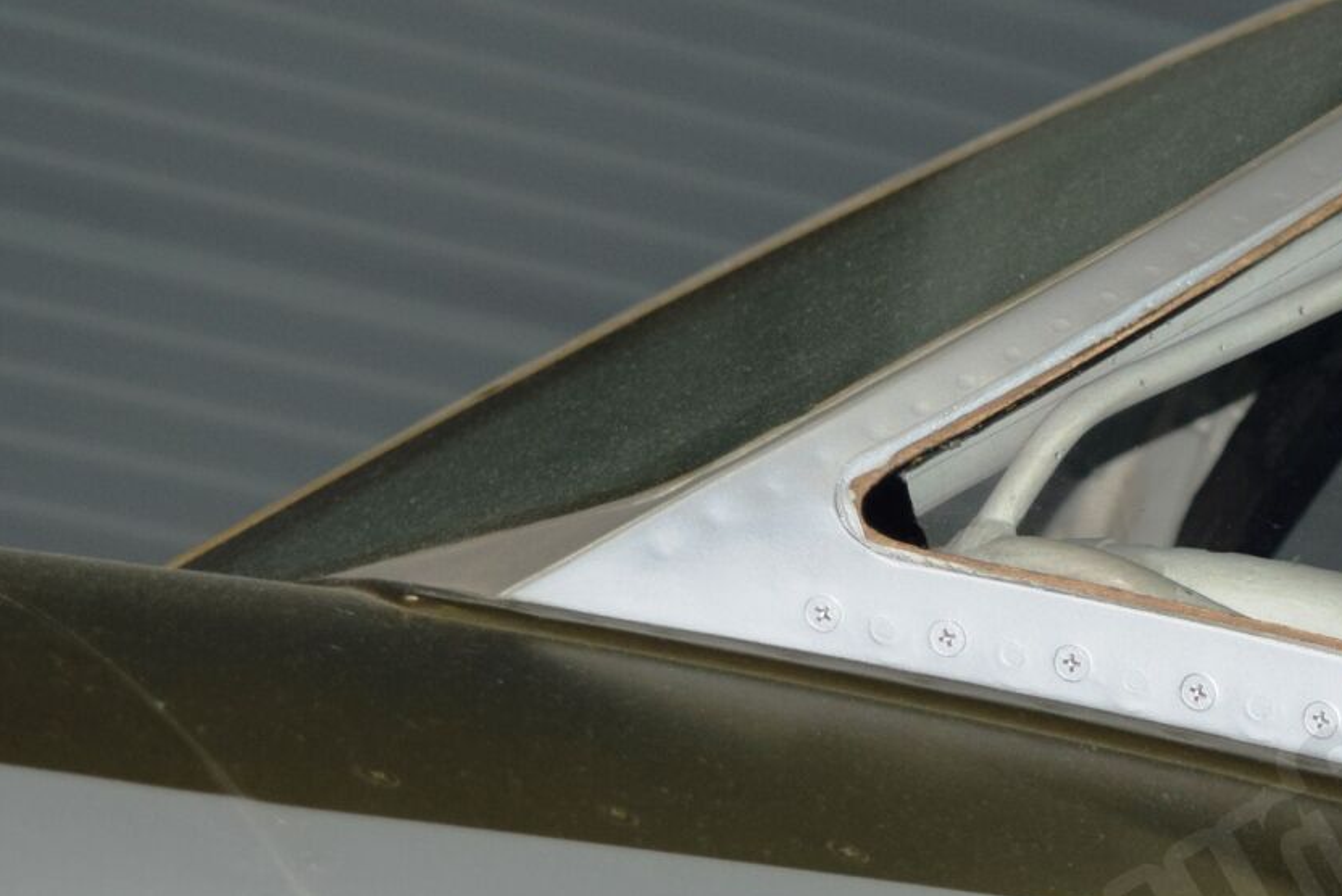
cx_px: 1235
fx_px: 10743
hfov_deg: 7.1
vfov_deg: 4.8
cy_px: 574
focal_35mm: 288
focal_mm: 78
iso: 400
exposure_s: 1/60
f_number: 4.5
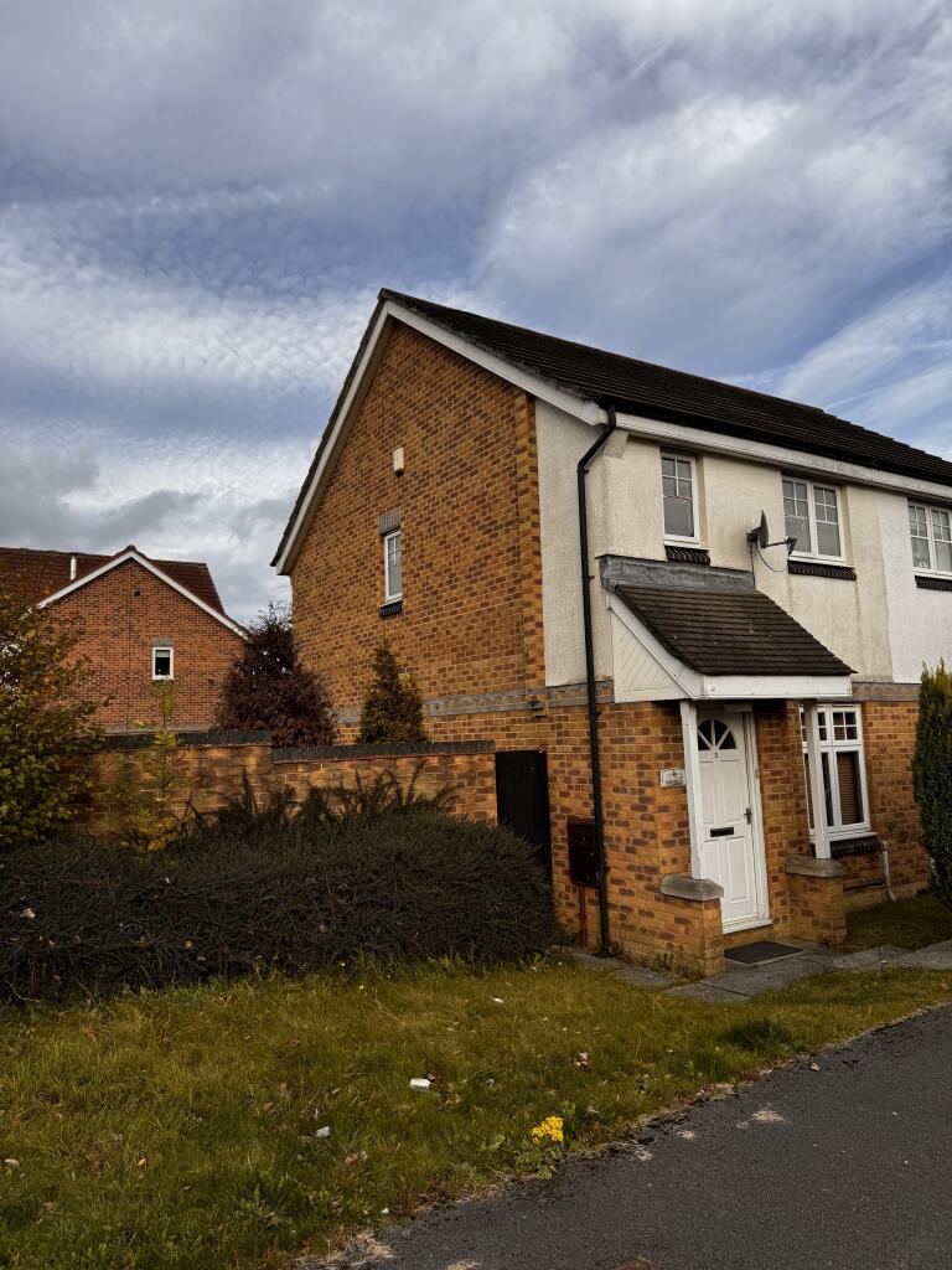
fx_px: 880
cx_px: 476
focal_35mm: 24
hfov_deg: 56.8
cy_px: 635
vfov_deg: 71.6
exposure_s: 1/2604
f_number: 1.78
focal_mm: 6.76
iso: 80
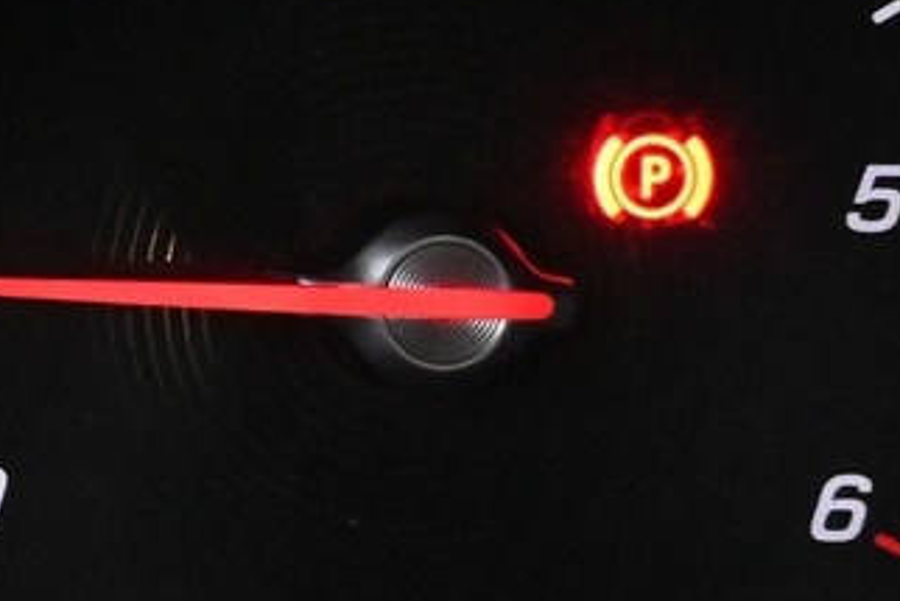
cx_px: -819
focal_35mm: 151
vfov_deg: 9.1
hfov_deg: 12.2
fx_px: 3777
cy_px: 84
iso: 8000
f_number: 3.8
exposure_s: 1/30
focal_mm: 20
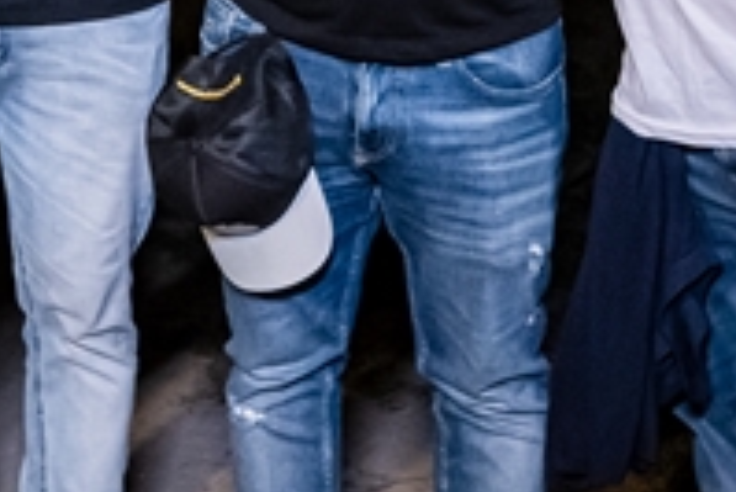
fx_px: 2741
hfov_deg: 15.0
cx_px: -6
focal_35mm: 134
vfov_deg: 10.1
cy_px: -44
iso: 2500
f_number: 2.8
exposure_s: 1/250
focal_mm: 24
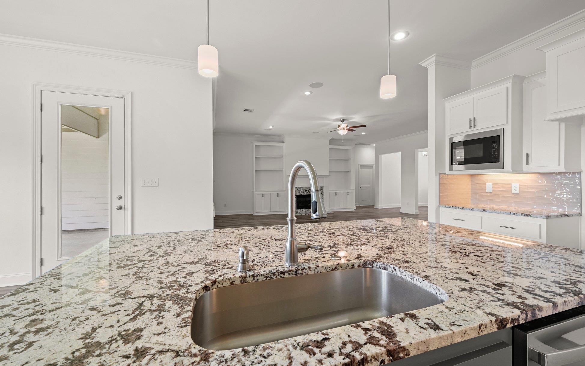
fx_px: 239
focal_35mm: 15
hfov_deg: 101.4
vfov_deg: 74.8
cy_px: 181
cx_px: 298
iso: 200
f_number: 10
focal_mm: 14
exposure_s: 1/3
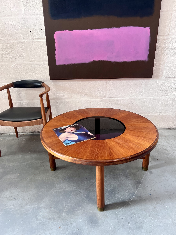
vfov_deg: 67.3
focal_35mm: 26
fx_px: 176
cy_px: 118
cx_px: 88
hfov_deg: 53.1
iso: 64
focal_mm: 5.7
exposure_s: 1/121
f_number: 1.5
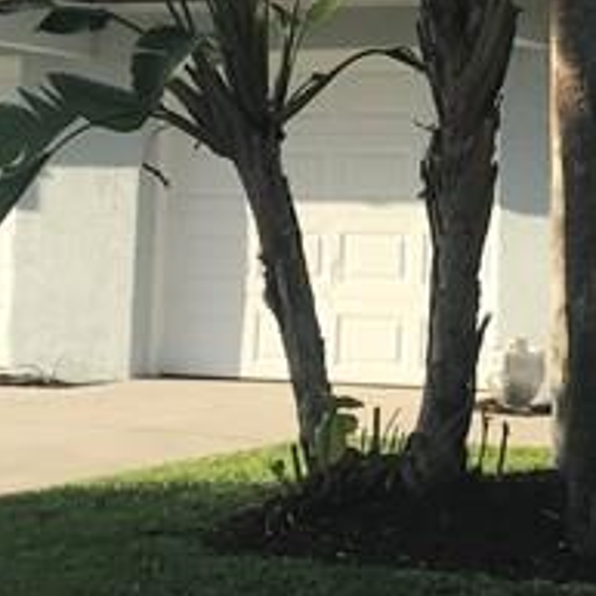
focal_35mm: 131
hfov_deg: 13.1
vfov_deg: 13.1
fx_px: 2552
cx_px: 658
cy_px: -62
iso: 20
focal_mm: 3.99
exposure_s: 1/1168
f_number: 1.8
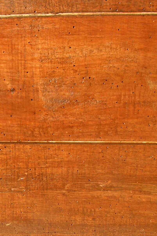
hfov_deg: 20.0
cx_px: 22
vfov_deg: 30.0
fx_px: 438
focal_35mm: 67
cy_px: 148
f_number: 5.6
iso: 50
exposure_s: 1/100
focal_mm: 5.8
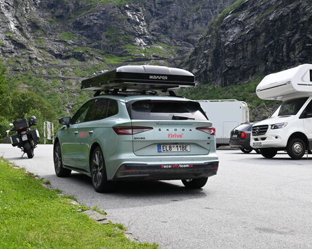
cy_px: 107
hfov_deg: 35.2
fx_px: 492
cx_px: 155
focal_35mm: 53
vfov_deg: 28.4
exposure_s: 1/250
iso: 100
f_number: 5.6
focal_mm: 27.5
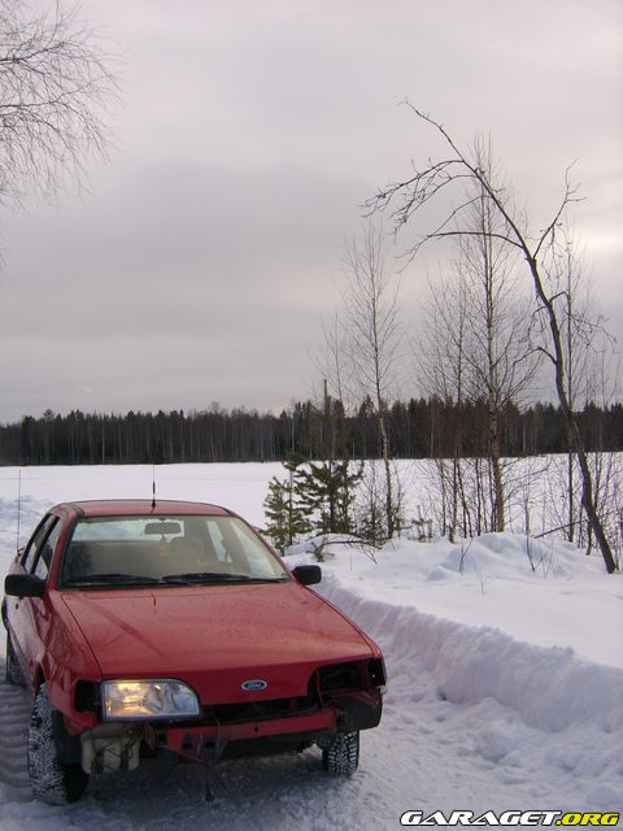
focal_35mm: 35
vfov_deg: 52.6
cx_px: 312
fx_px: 840
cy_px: 416
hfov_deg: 40.7
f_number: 5.8
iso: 50
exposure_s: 1/272
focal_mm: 5.95
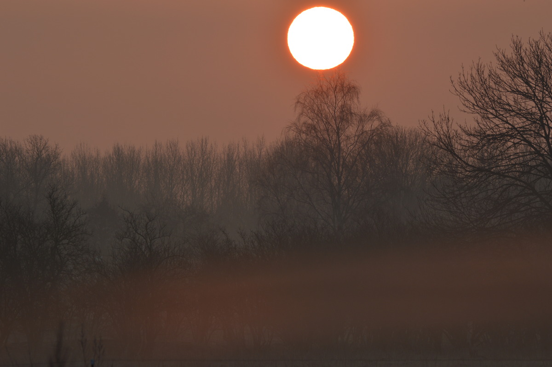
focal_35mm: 450
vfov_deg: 3.0
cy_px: 184
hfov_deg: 4.6
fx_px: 6892
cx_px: 276
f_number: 11
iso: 100
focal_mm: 300
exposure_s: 1/200
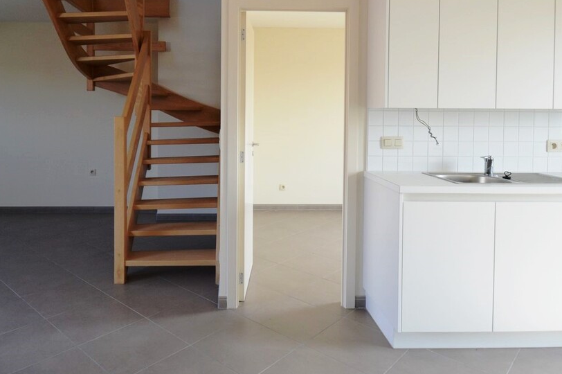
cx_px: 252
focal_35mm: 25
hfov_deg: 71.3
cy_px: 120
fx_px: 390
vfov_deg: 50.1
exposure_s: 1/125
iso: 400
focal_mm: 10
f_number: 5.6
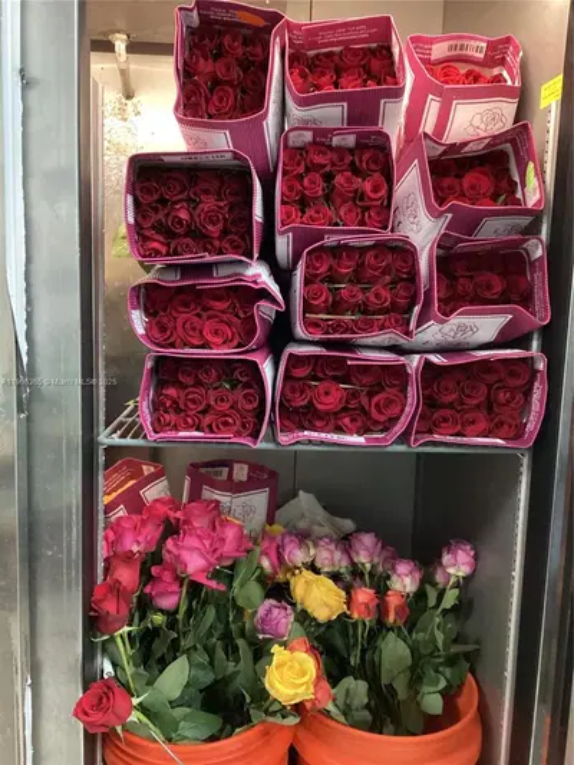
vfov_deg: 58.3
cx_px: 287
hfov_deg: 45.5
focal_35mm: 31
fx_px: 685
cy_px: 382
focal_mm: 3.3
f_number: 2.4
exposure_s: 1/30
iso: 800
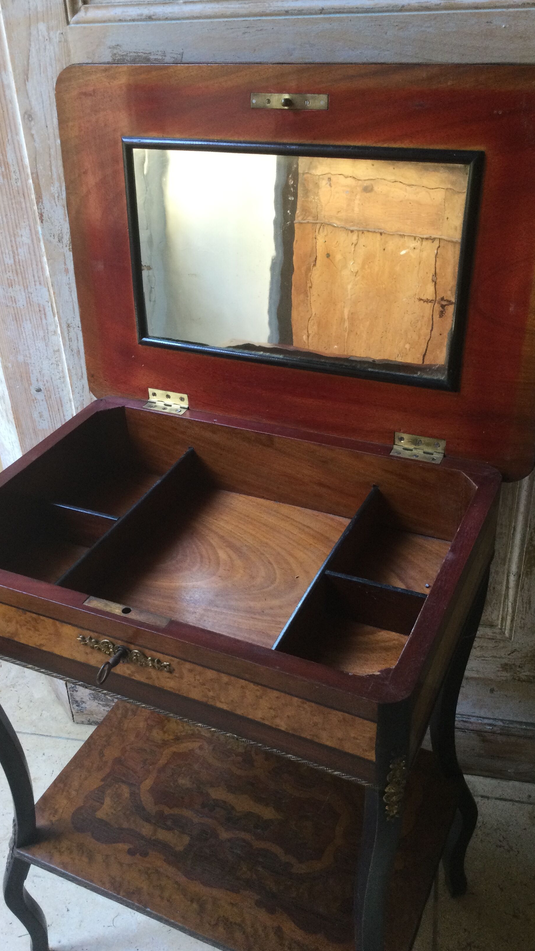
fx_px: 857
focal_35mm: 34
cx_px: 249
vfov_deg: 58.0
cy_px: 477
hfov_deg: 34.6
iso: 100
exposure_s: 1/33
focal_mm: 3.3
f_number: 2.4
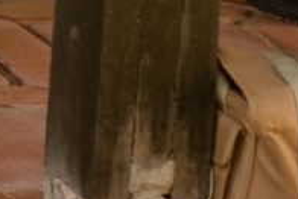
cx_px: -411
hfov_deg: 6.4
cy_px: -402
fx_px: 2535
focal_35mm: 306
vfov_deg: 4.3
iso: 100
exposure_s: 1/250
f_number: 2.8
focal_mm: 50
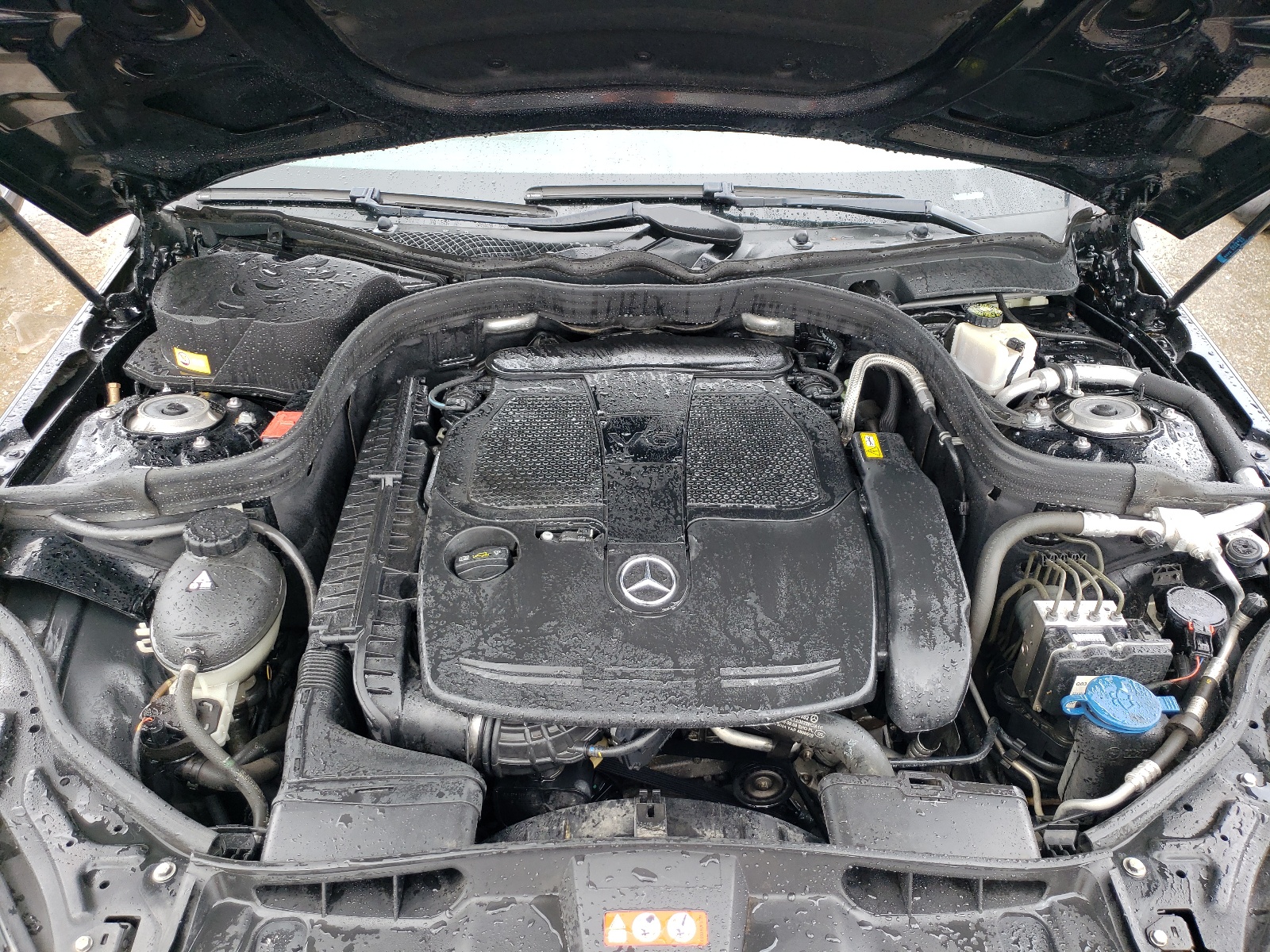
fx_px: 954
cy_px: 476
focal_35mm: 26
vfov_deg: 53.1
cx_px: 635
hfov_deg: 67.3
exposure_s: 1/233
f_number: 1.5
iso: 50
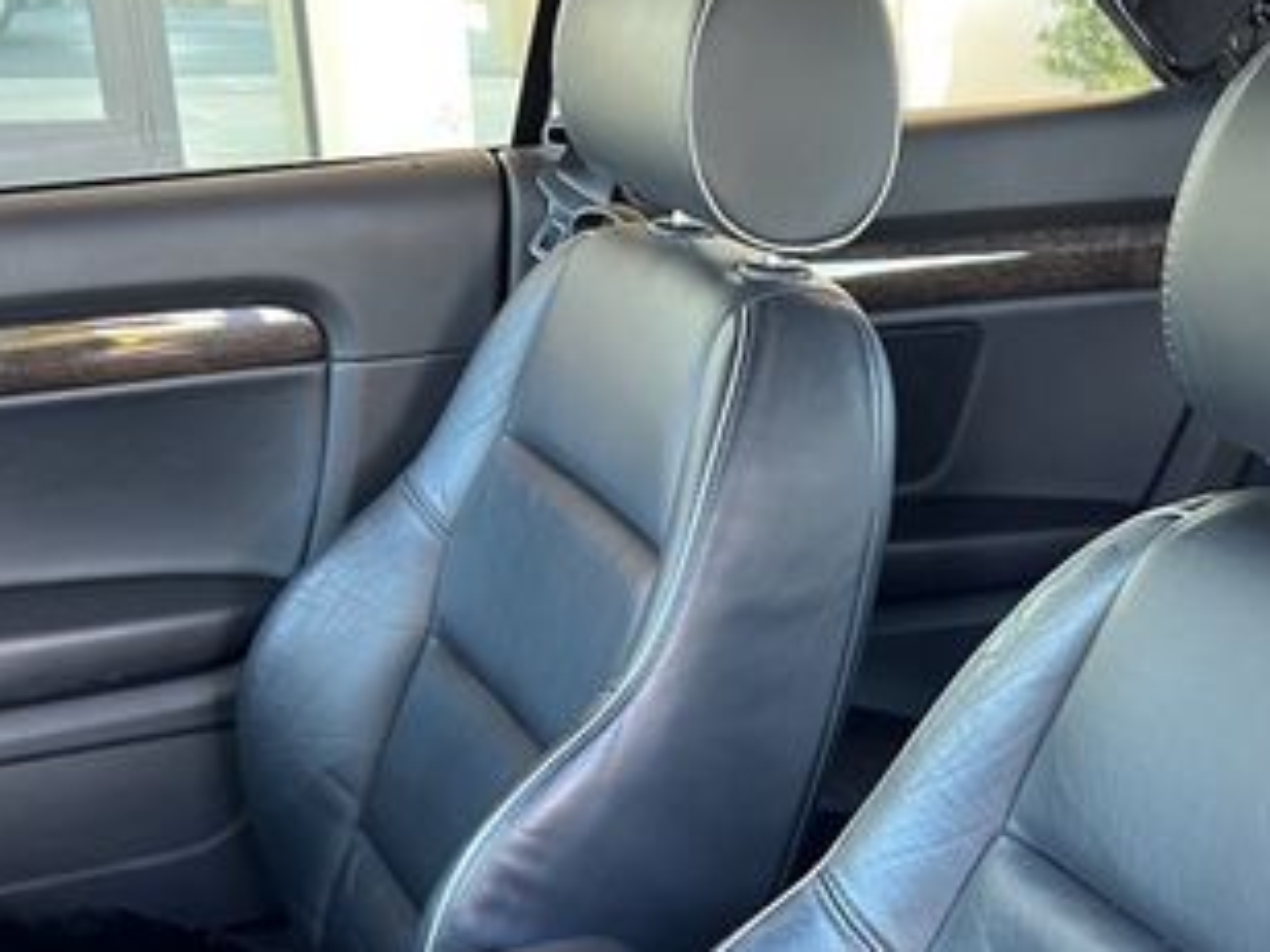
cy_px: 903
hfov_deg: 35.1
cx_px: 887
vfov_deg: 25.9
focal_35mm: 54
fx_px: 1981
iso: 160
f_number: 1.5
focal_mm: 5.7
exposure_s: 1/60
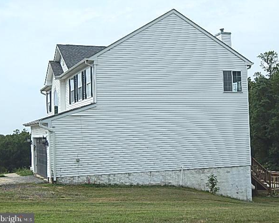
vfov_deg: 26.2
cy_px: 112
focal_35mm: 58
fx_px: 479
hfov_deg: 32.5
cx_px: 148
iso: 125
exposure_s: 1/400
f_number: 7.6
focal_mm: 9.7
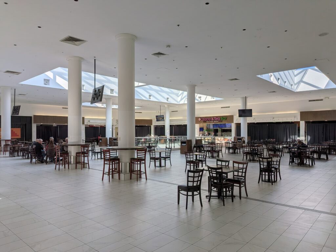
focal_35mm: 24
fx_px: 233
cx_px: 168
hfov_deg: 71.6
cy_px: 126
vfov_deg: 56.8
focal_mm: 4.5
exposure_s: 1/4132
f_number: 1.7
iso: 30
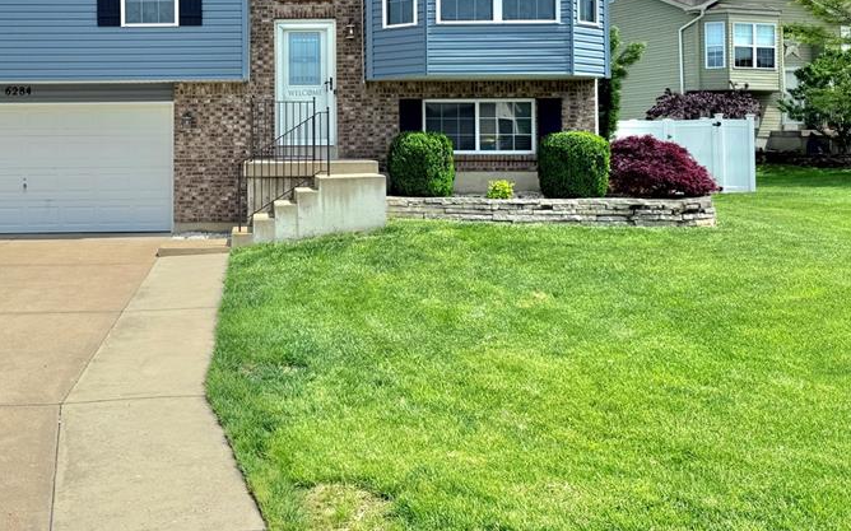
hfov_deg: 48.9
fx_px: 904
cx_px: 242
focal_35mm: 39
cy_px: 124
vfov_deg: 32.1
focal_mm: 6.76
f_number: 1.78
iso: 80
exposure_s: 1/9091
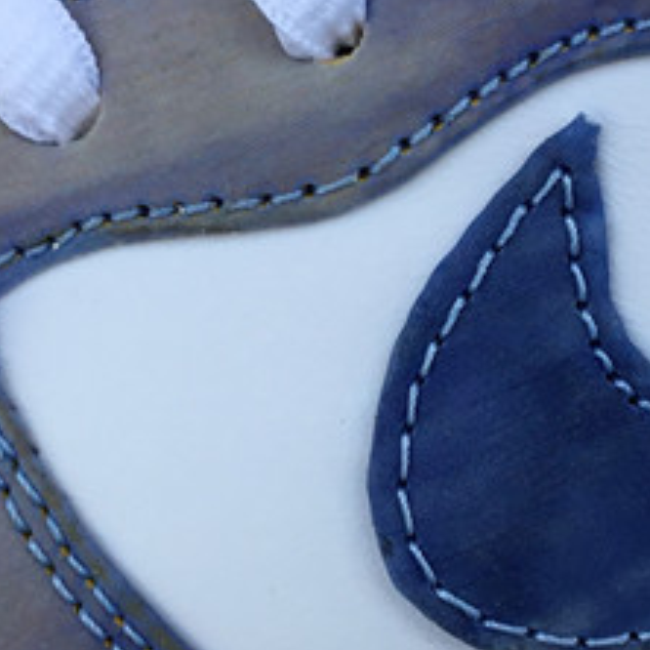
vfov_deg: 15.7
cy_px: 326
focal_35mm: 111
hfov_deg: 15.7
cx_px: 366
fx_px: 2358
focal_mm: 3.3
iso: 25
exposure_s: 1/312
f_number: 2.4
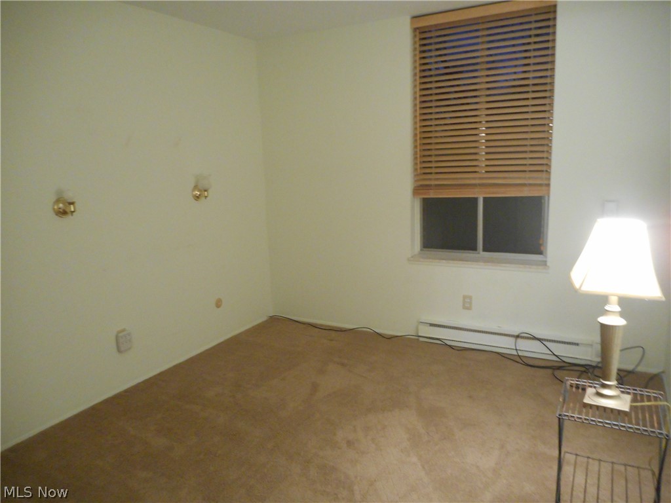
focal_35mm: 25
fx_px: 485
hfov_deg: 69.4
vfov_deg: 54.9
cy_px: 252
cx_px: 336
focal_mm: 4.5
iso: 500
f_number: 3.7
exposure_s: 1/8
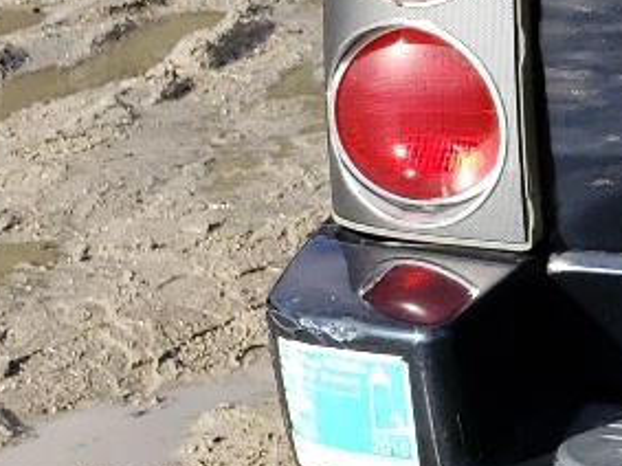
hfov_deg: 10.6
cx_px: 1675
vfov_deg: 9.8
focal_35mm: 147
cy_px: -242
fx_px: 2640
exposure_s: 1/2000
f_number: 1.5
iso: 50
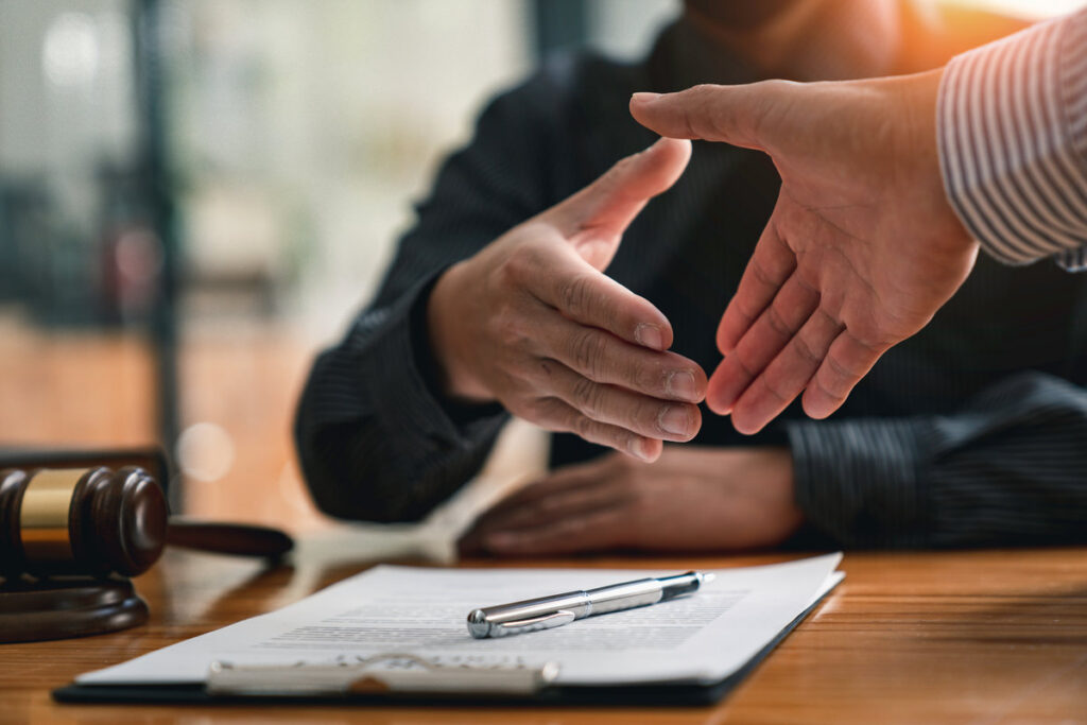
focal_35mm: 70
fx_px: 2114
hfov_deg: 28.8
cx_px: 544
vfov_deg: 19.5
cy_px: 362
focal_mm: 70
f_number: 2.8
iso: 200
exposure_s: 1/160
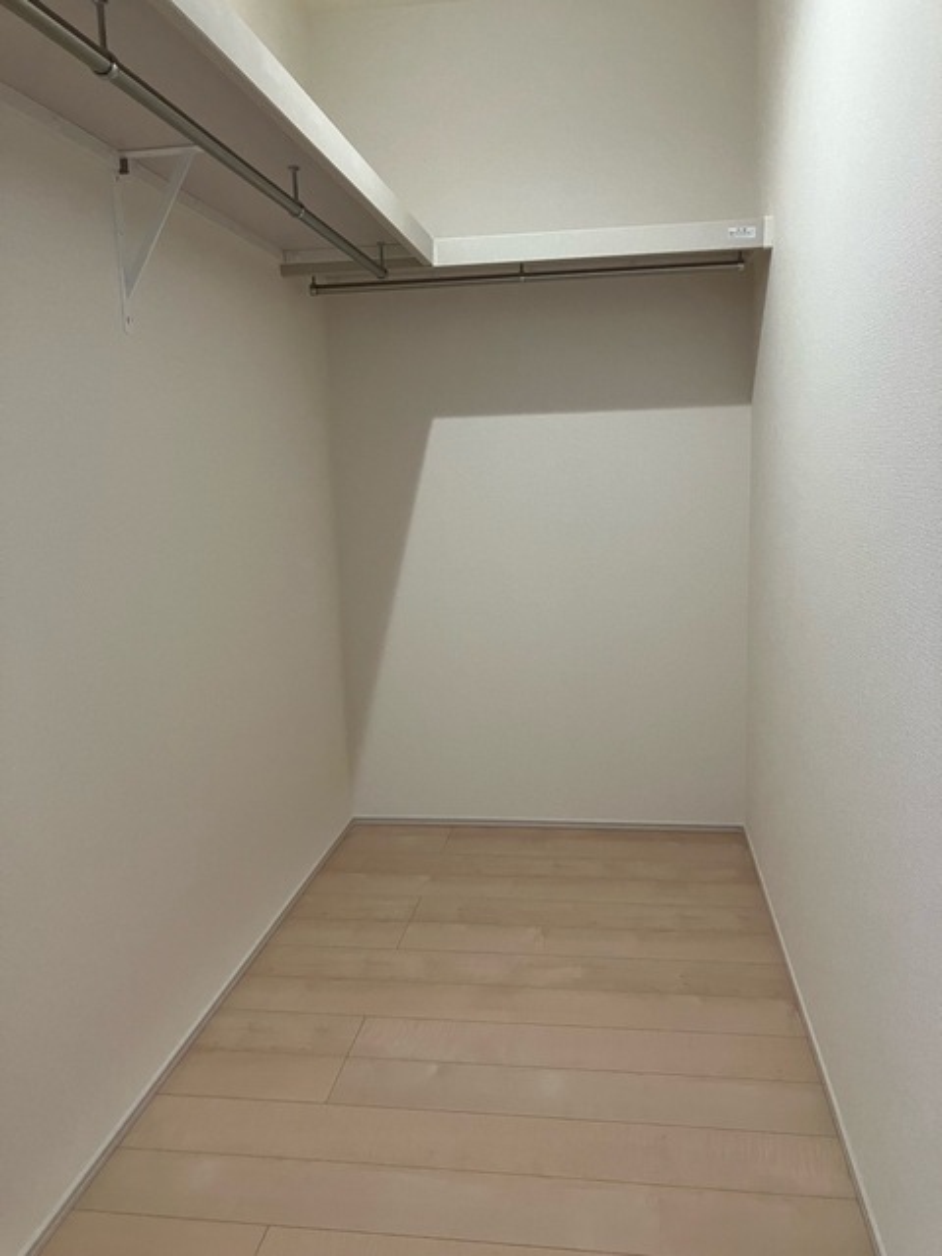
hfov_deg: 49.7
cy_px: 628
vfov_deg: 63.4
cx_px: 471
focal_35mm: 28
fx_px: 1016
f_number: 1.8
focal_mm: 3.99
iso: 160
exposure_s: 1/60
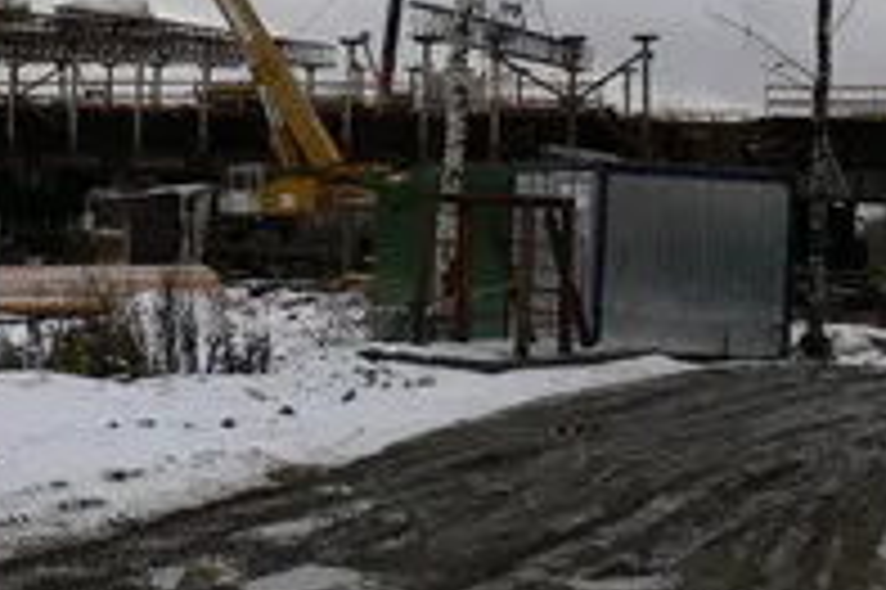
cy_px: 113
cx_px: 256
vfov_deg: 18.2
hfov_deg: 27.1
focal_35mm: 74
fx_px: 1820
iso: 80
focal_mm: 7.4
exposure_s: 1/100
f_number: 4.5
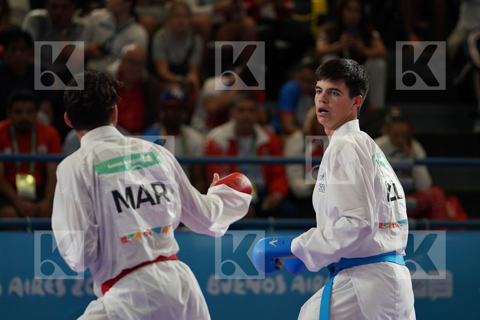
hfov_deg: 7.5
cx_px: 240
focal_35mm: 276
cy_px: 160
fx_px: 3680
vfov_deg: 5.0
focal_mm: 184
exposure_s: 1/1000
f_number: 2.8
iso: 800
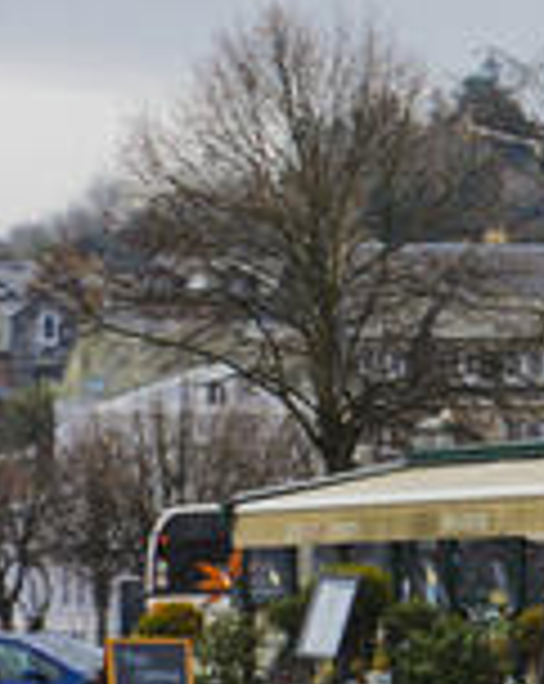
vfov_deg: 8.5
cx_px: 1965
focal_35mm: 227
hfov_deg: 6.0
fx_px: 4582
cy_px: 432
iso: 100
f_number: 6.7
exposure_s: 1/180
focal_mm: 28
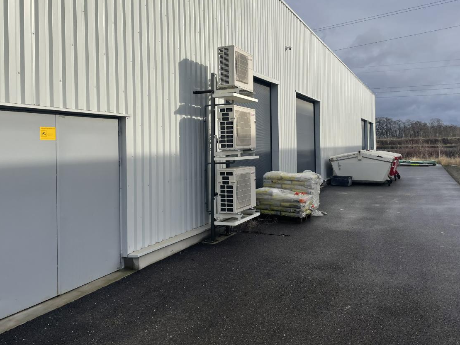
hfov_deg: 59.9
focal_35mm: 30
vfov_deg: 46.7
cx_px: 251
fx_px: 399
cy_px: 149
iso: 32
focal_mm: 4.2
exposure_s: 1/4292
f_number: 1.6
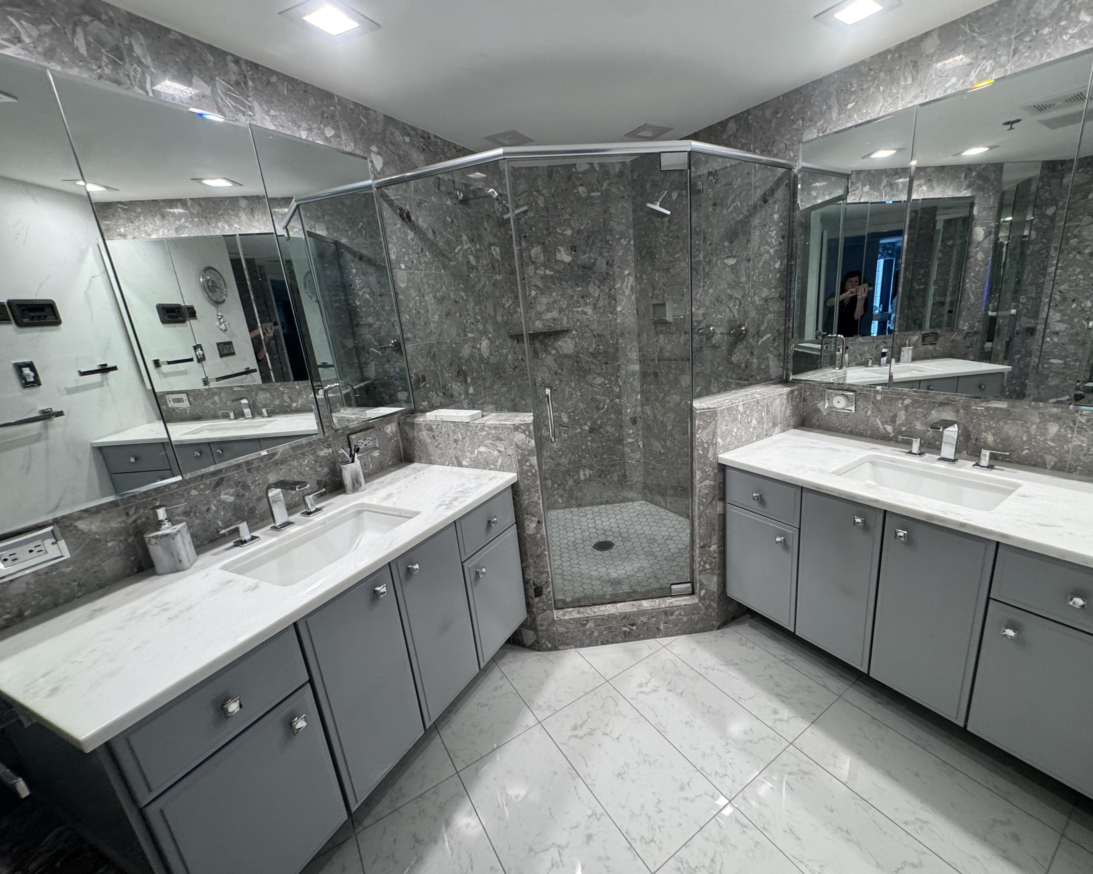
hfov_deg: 96.5
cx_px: 599
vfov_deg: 84.0
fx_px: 485
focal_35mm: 15
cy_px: 444
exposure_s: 1/120
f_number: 2.2
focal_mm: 2.22
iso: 160
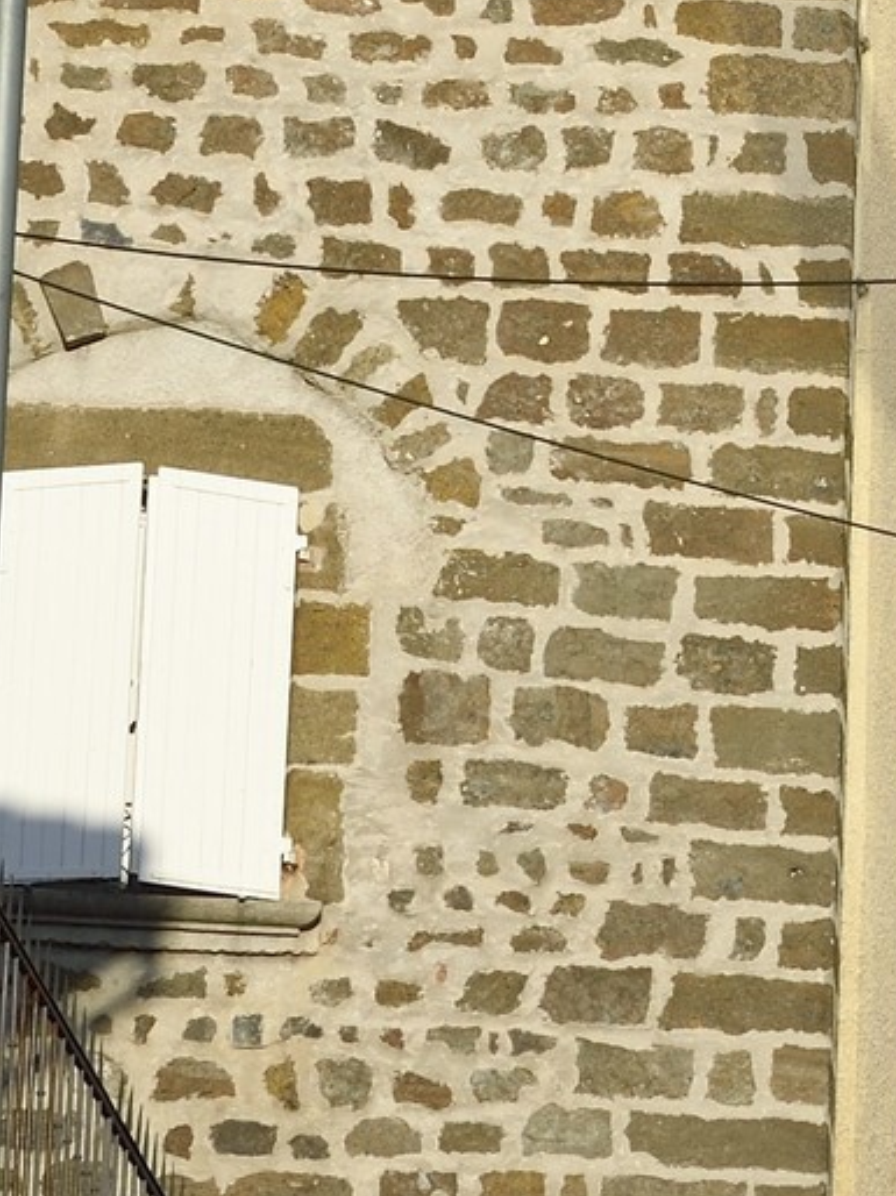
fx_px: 11191
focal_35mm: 324
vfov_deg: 6.1
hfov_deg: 4.5
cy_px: -173
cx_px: 1785
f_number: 13
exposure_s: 1/250
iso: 200
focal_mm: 72
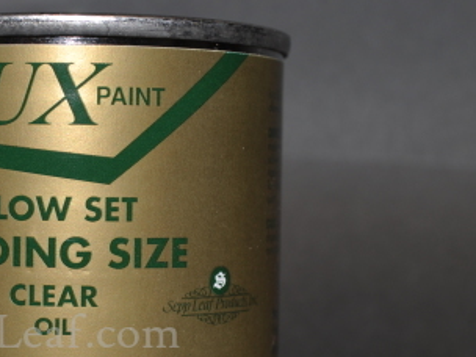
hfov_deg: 19.3
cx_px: 39
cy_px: 216
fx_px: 1374
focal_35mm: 100
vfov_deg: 14.8
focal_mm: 35
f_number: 9
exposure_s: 1/125
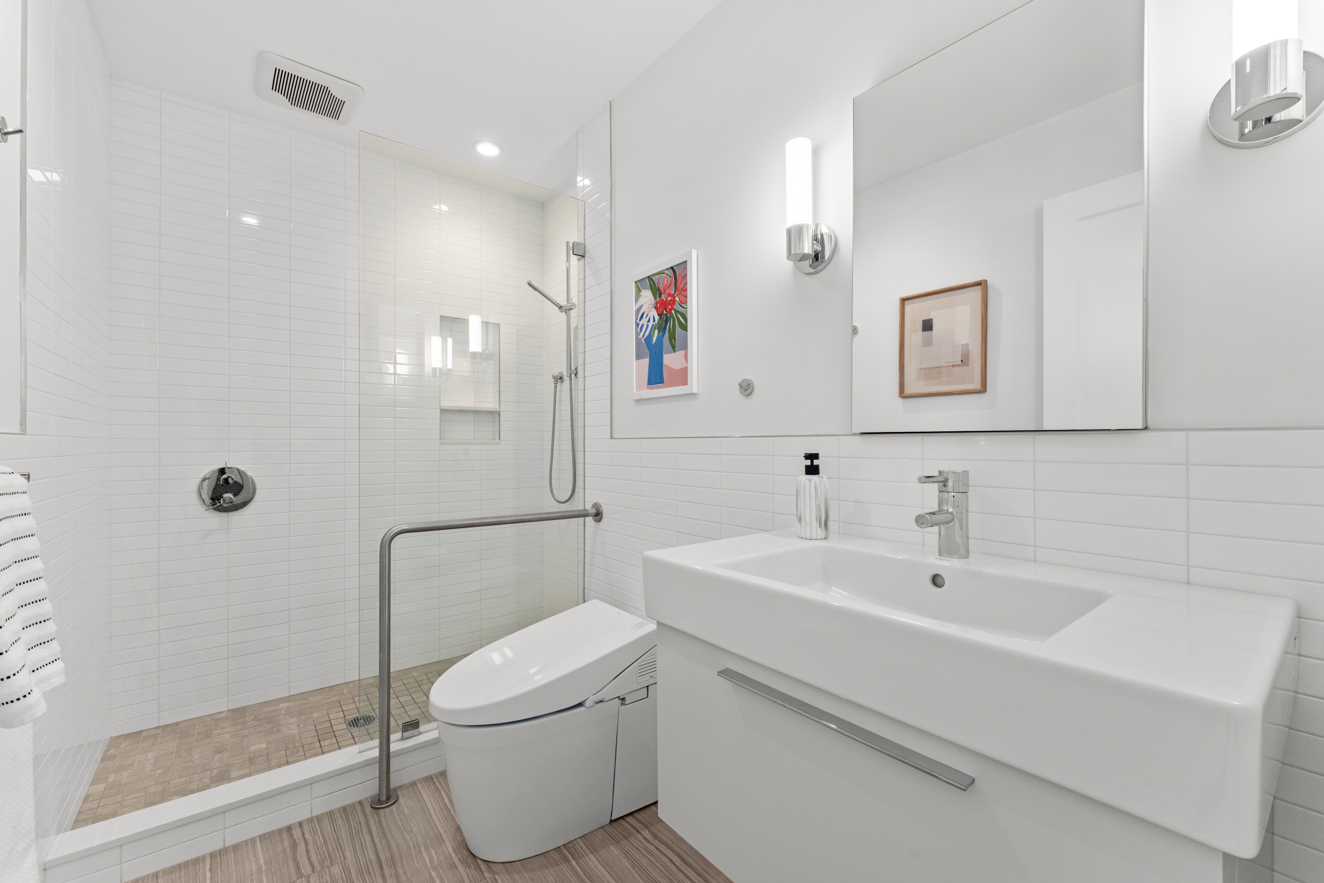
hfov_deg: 100.8
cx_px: 662
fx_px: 548
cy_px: 442
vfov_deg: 77.7
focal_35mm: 15
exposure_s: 1/20
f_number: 11
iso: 1600
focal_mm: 14.9
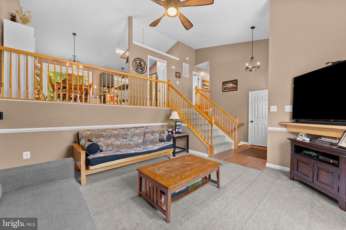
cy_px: 115
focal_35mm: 14
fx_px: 135
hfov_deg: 104.3
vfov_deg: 81.2
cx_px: 173
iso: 320
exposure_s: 1
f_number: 9
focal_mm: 14
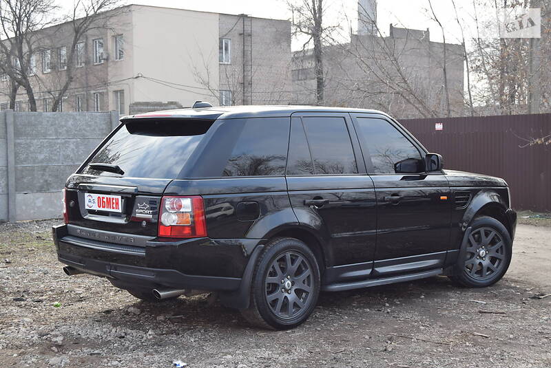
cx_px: 276
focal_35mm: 57
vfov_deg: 23.8
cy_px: 184
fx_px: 873
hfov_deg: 35.0
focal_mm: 38
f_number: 7.1
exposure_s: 1/200
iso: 400
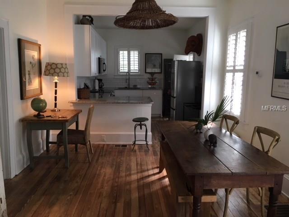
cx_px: 144
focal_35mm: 29
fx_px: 242
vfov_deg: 48.2
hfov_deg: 61.7
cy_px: 108
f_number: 2.2
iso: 64
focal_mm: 4.15
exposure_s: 1/30
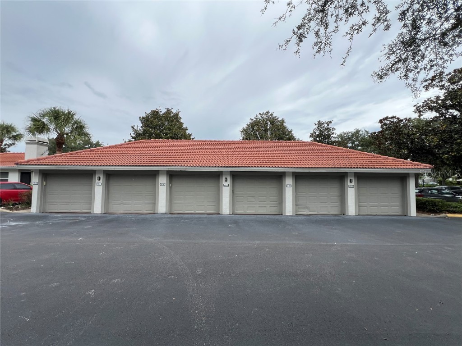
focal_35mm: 13
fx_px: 174
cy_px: 173
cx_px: 231
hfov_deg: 106.2
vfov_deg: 89.9
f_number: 1.8
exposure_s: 1/1179
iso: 32
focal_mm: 1.57
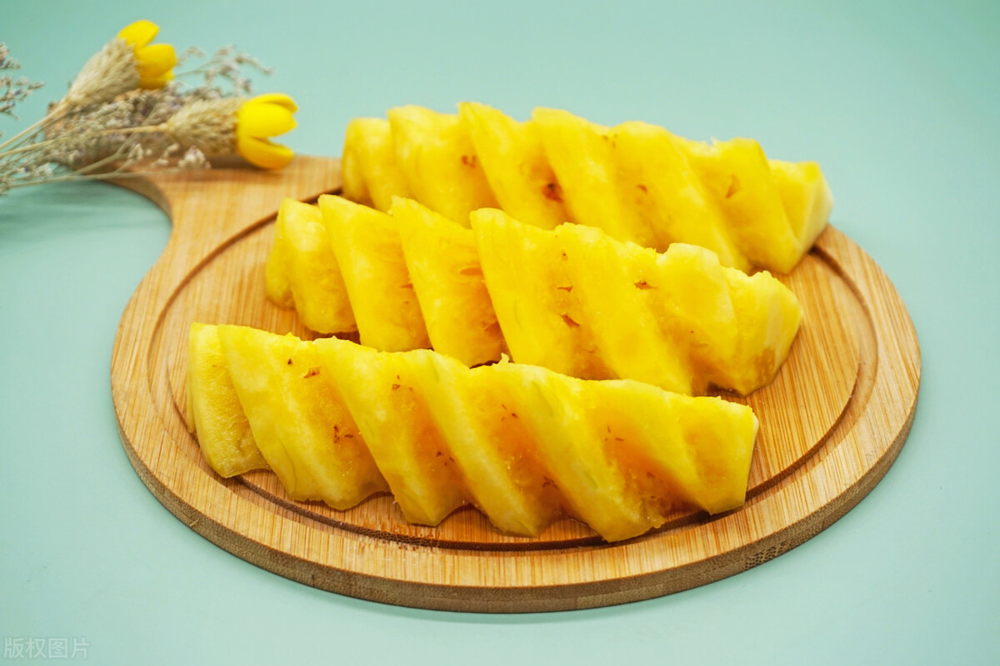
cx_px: 500
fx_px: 2083
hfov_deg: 27.0
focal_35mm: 75
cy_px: 333
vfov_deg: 18.2
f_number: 6.3
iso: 100
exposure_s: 1/100
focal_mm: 50
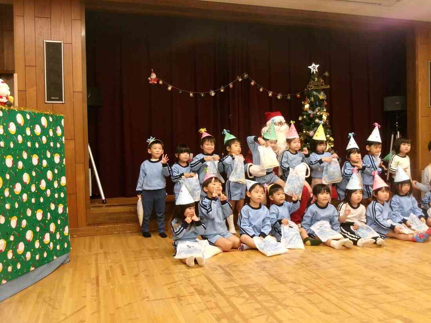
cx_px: 216
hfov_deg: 51.4
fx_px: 448
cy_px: 162
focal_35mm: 36
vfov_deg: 39.7
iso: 584
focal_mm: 6.4
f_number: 4.5
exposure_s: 1/60
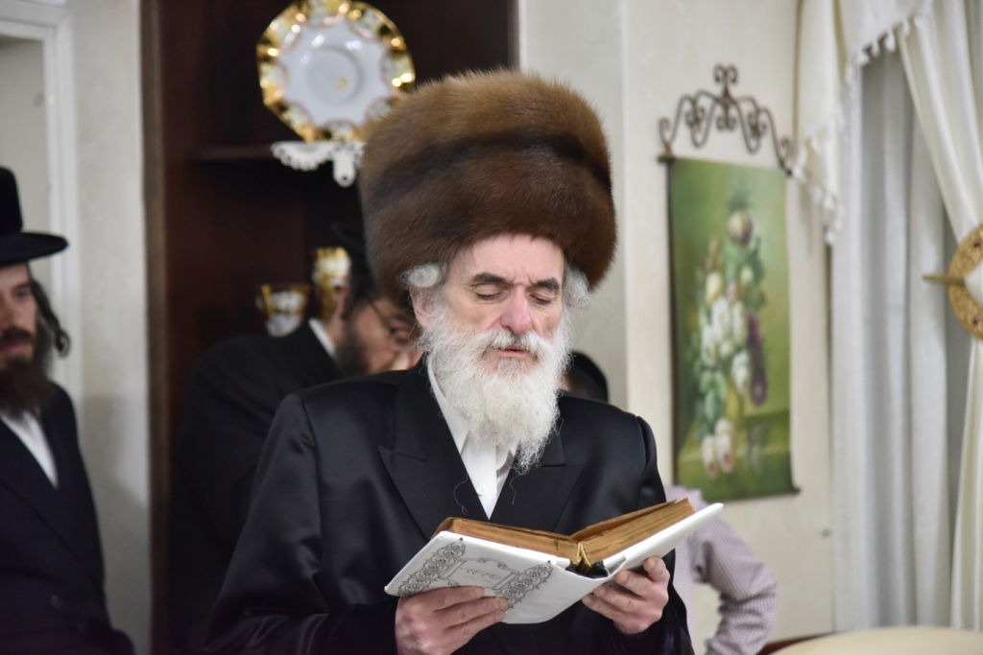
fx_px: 3277
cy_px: 328
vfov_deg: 11.4
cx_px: 492
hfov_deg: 17.1
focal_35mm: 120
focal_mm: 120
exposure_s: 1/160
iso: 2000
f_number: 4
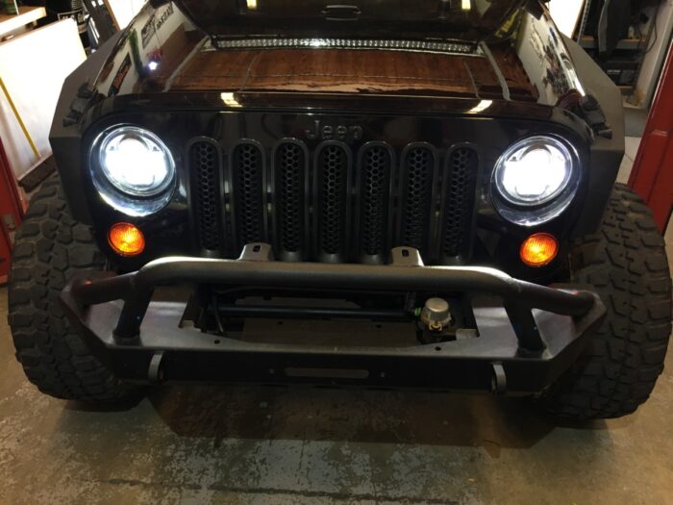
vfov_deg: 48.2
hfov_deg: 61.7
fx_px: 564
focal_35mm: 29
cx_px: 336
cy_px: 252
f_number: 2.2
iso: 100
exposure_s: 1/30
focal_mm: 4.15
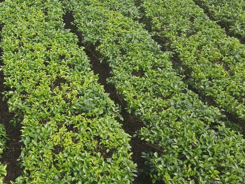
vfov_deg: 31.2
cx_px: 45
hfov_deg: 39.4
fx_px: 326
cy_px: 58
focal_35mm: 46
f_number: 2.8
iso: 100
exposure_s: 1/200
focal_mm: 4.5
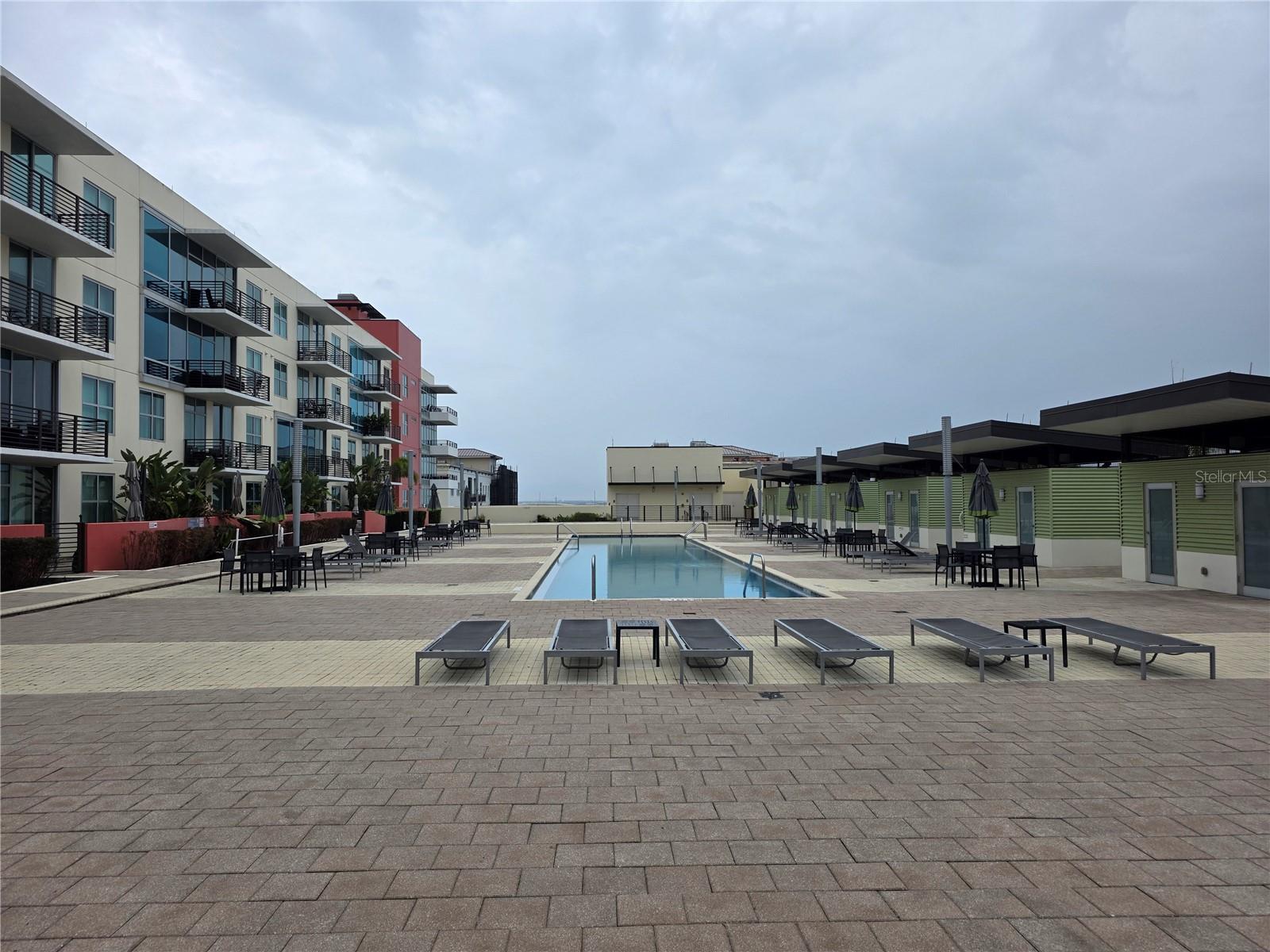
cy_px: 476
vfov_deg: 58.9
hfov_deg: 73.9
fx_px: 844
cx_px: 635
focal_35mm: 23
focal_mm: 6.3
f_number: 1.7
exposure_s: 1/3273
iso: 80
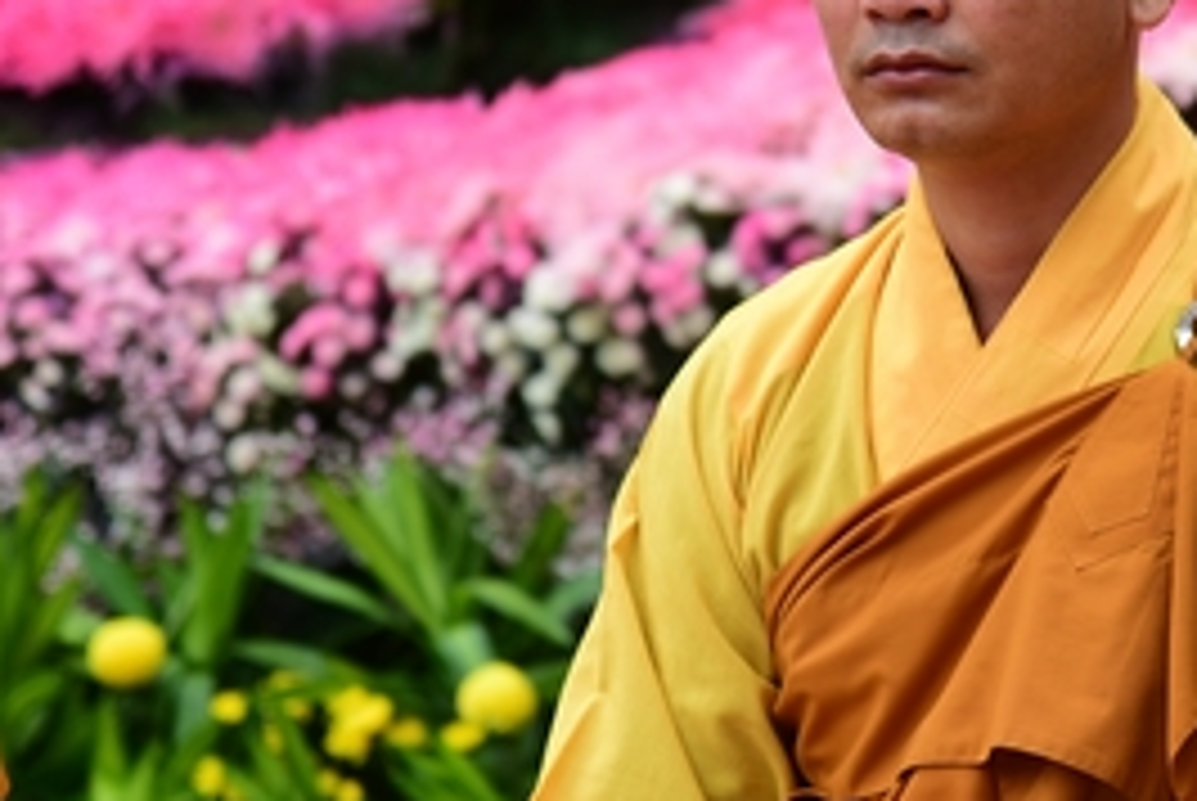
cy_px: 81
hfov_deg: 7.0
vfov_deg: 4.7
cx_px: 958
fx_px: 9753
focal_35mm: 293
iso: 160
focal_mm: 120
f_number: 4
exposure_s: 1/80
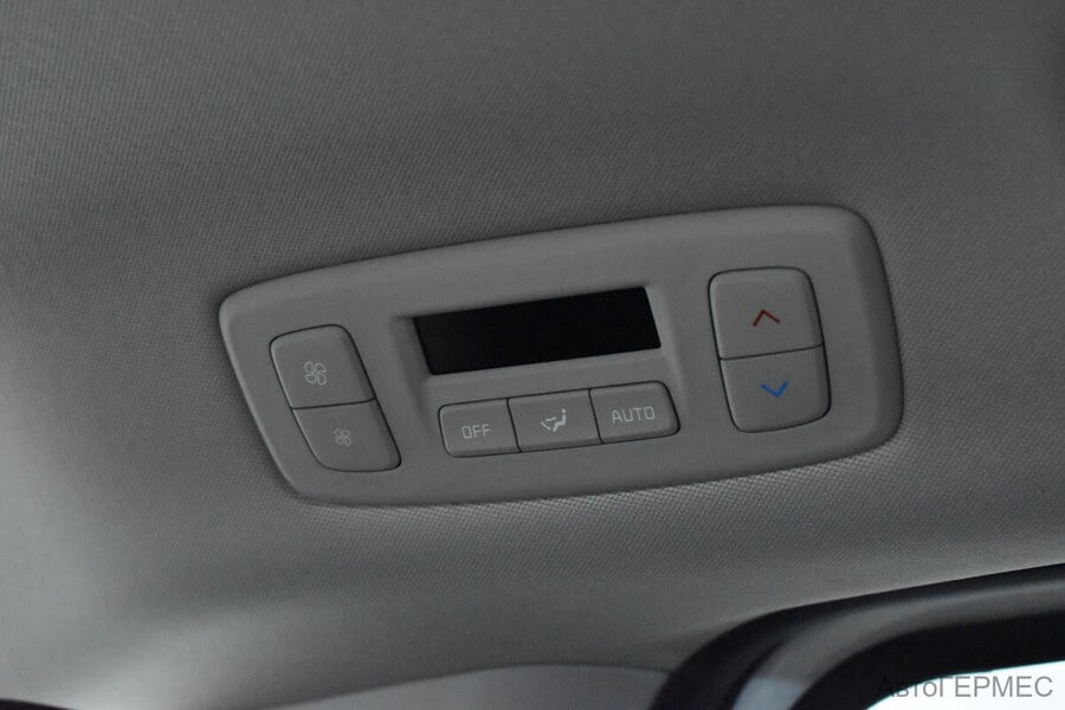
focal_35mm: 82
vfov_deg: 16.6
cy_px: 355
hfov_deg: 24.6
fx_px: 2440
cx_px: 532
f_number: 5.6
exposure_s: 1/60
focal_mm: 55
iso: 11400
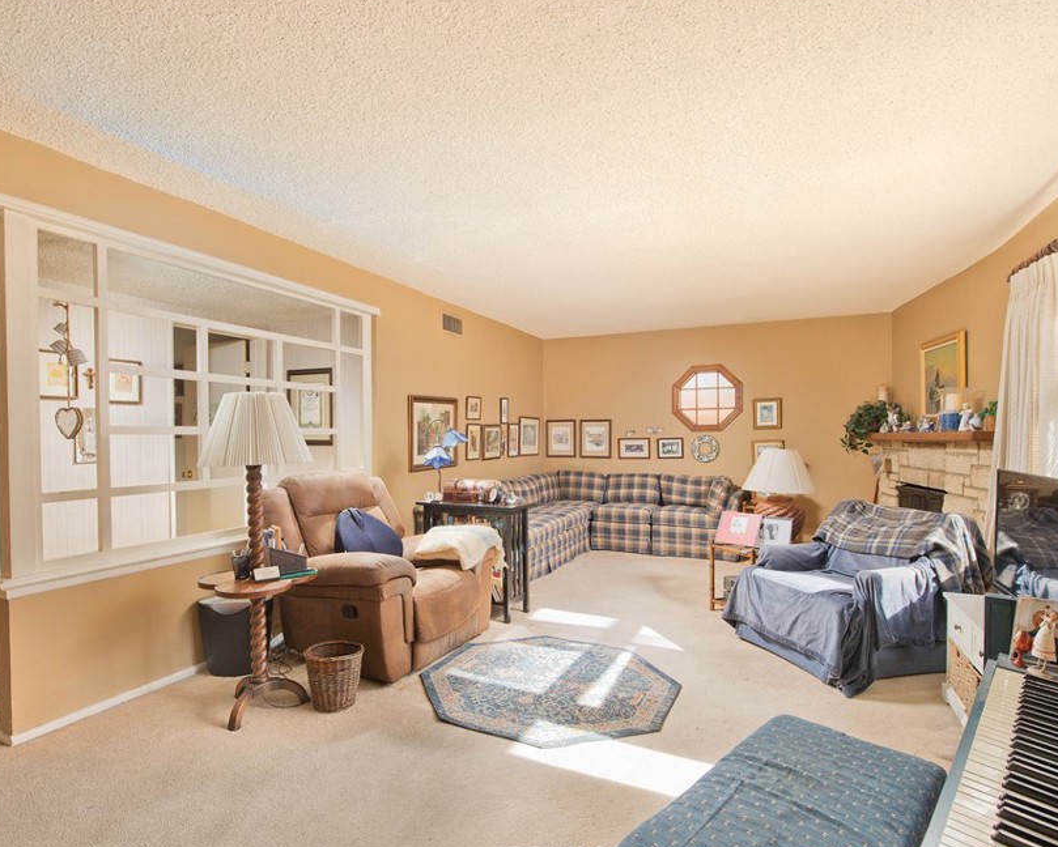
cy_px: 431
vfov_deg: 70.9
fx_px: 595
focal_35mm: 19
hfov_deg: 83.1
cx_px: 485
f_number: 5.6
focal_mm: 16
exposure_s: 1/200
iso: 400
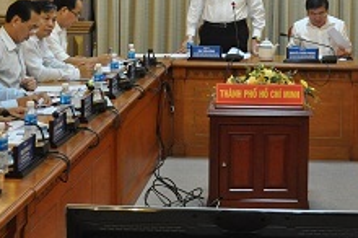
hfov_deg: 22.1
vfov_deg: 14.7
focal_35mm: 92
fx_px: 914
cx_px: 247
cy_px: 41
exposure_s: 1/30
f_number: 4.5
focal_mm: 30
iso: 1600
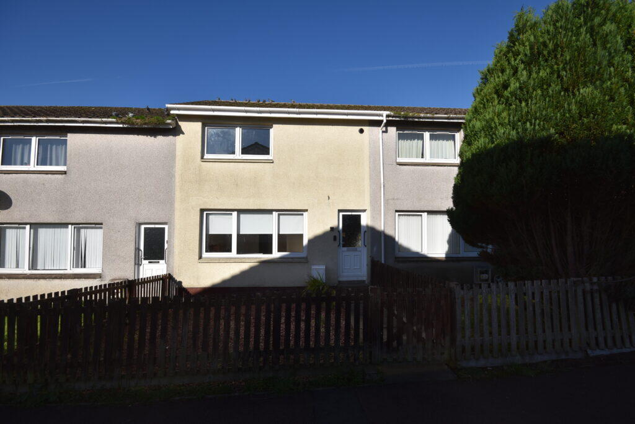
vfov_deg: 77.3
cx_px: 318
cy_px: 212
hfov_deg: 100.4
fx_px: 265
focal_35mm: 15
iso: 100
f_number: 11
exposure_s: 1/200
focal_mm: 10
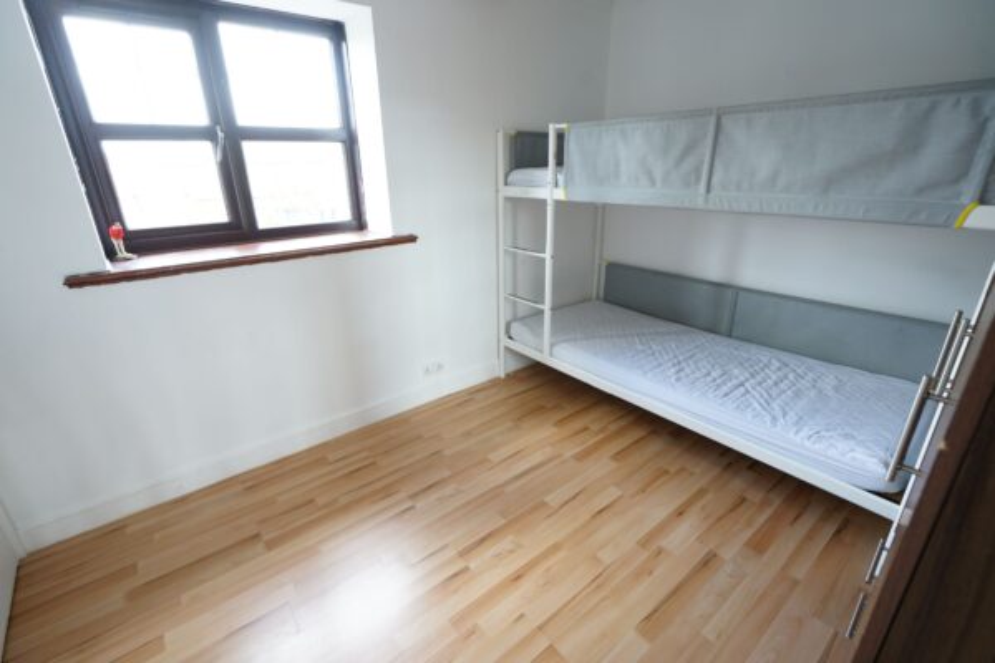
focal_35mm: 16
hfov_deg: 96.7
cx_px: 498
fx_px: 442
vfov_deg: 73.7
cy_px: 332
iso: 500
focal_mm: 16
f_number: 5
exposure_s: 1/20
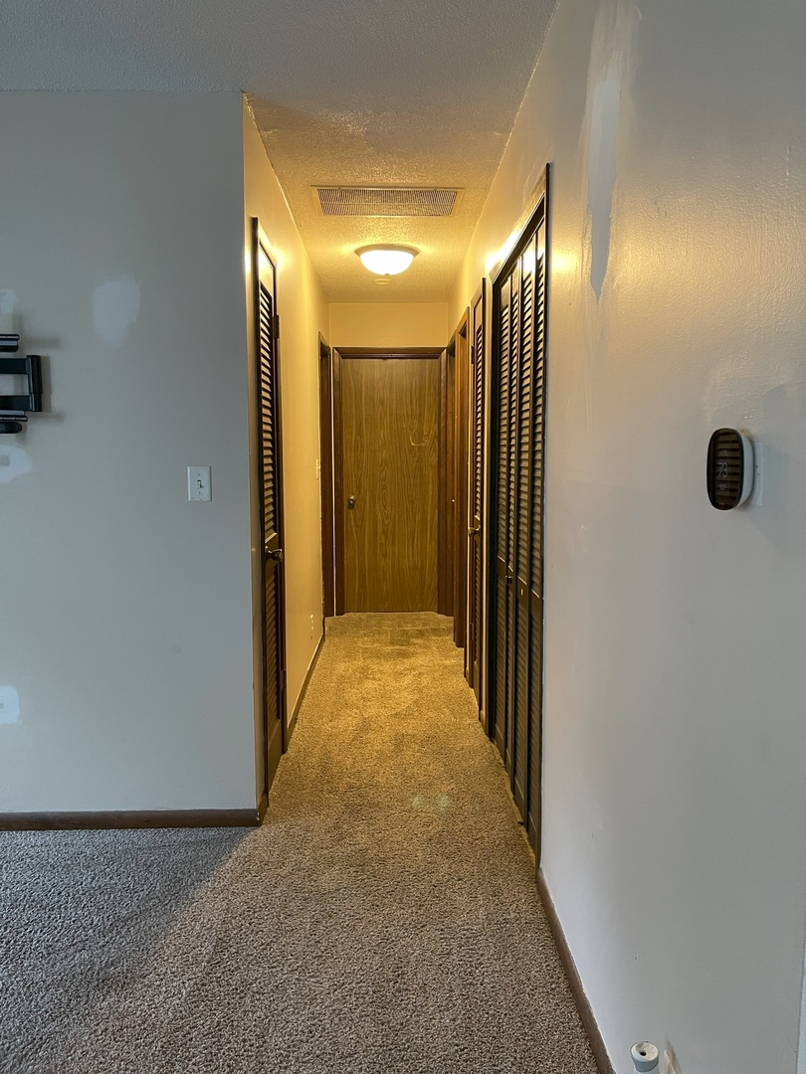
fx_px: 807
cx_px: 403
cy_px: 537
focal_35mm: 26
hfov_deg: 53.1
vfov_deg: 67.3
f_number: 1.6
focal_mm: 5.1
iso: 400
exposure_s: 1/40
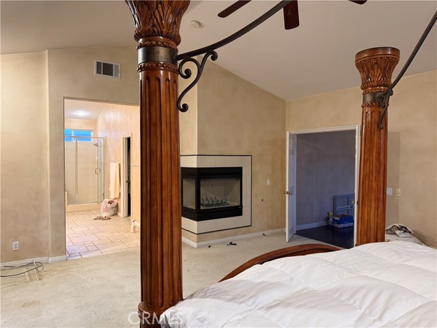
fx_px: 303
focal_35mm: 24
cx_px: 218
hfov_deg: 71.6
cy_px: 164
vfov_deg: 56.8
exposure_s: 1/60
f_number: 1.78
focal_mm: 6.76
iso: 320
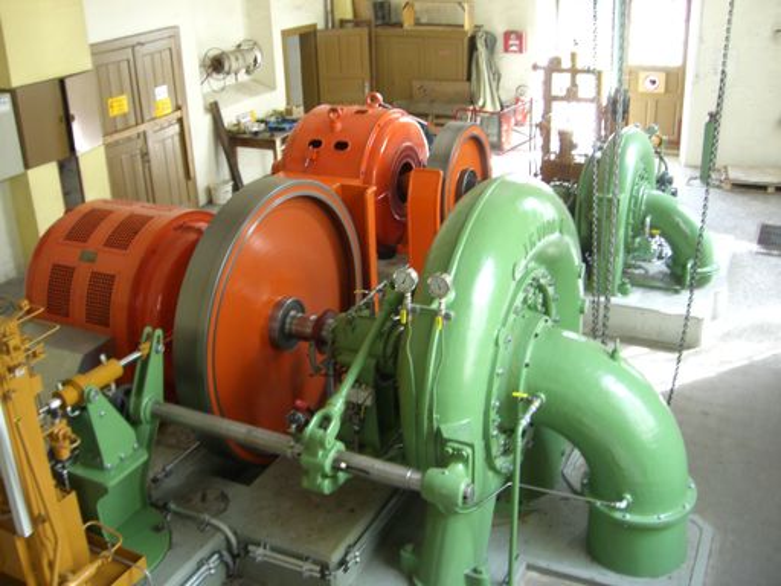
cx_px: 390
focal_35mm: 38
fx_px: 857
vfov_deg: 37.7
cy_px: 293
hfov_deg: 49.0
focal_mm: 6.2
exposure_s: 1/13
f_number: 2.7
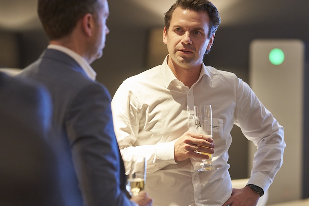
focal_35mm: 175
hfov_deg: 11.7
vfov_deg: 7.8
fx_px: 1502
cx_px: 163
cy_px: 96
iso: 2500
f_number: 2.8
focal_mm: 135
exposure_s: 1/200
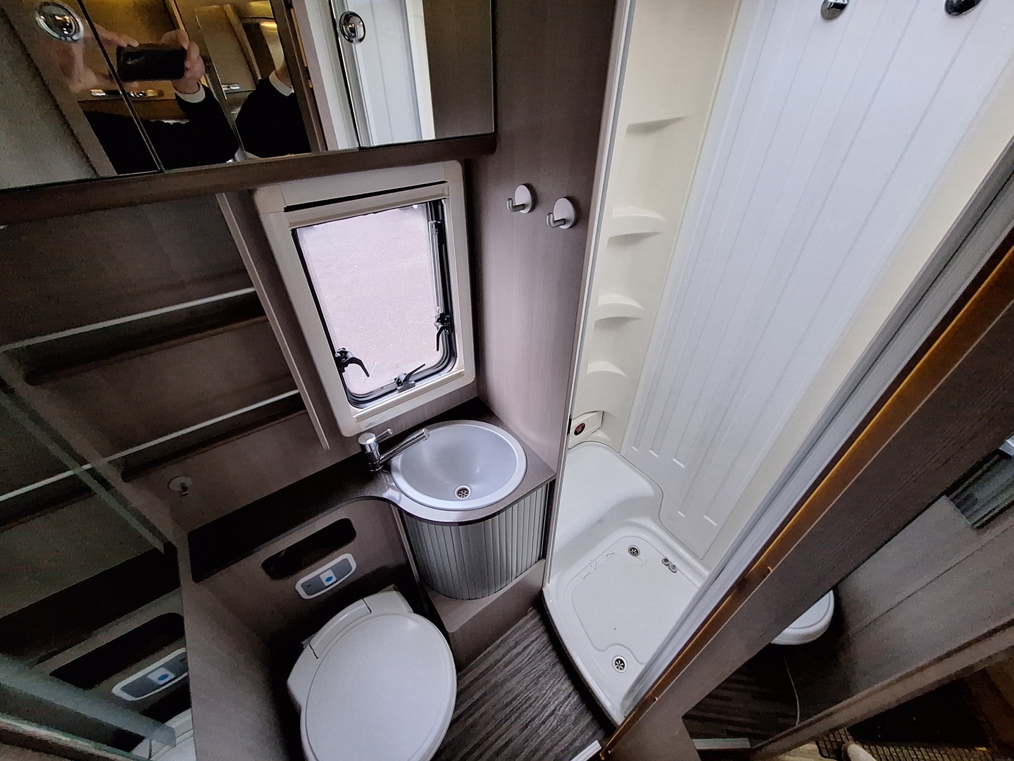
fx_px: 381
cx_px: 507
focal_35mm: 13
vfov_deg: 89.9
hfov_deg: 106.2
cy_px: 380
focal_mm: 1.74
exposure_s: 1/20
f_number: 2.2
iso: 500
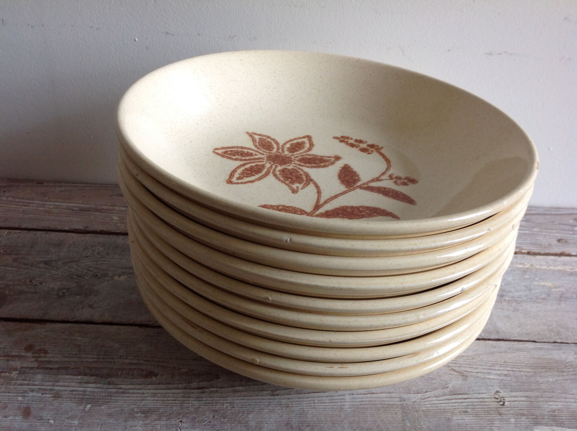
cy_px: 216
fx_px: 583
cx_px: 288
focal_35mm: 35
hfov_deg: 52.7
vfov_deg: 40.6
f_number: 2.4
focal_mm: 4.28
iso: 80
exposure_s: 1/15
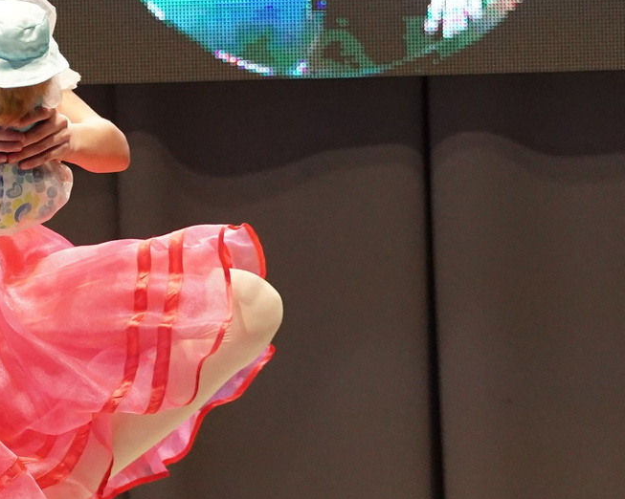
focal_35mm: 482
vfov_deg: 3.2
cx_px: -156
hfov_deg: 4.0
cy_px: 330
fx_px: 8913
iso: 3200
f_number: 4
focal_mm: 131
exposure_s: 1/500
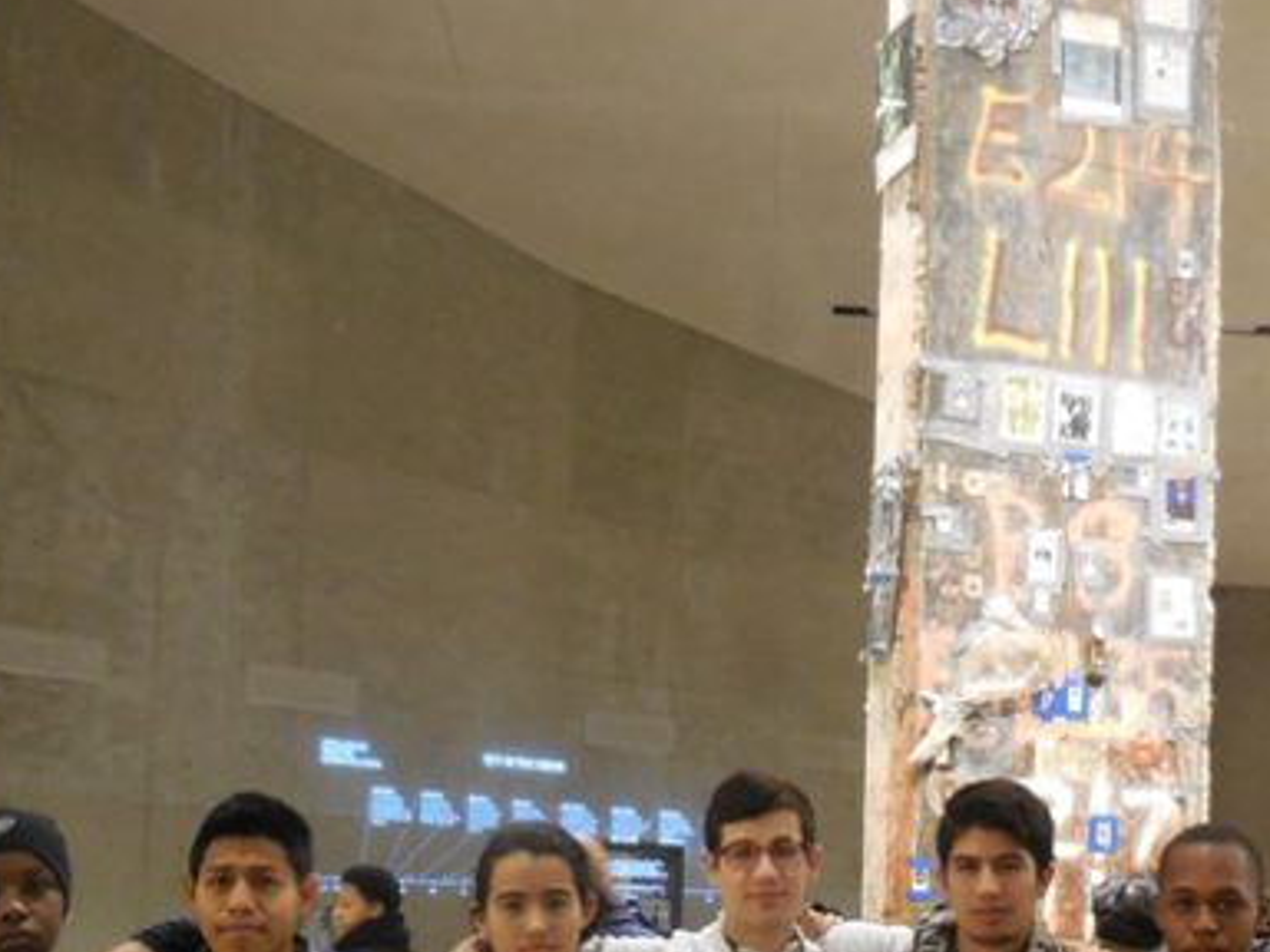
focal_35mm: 50
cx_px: 853
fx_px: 1834
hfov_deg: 37.7
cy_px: 820
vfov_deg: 28.2
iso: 800
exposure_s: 1/6
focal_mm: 4.5
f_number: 3.1
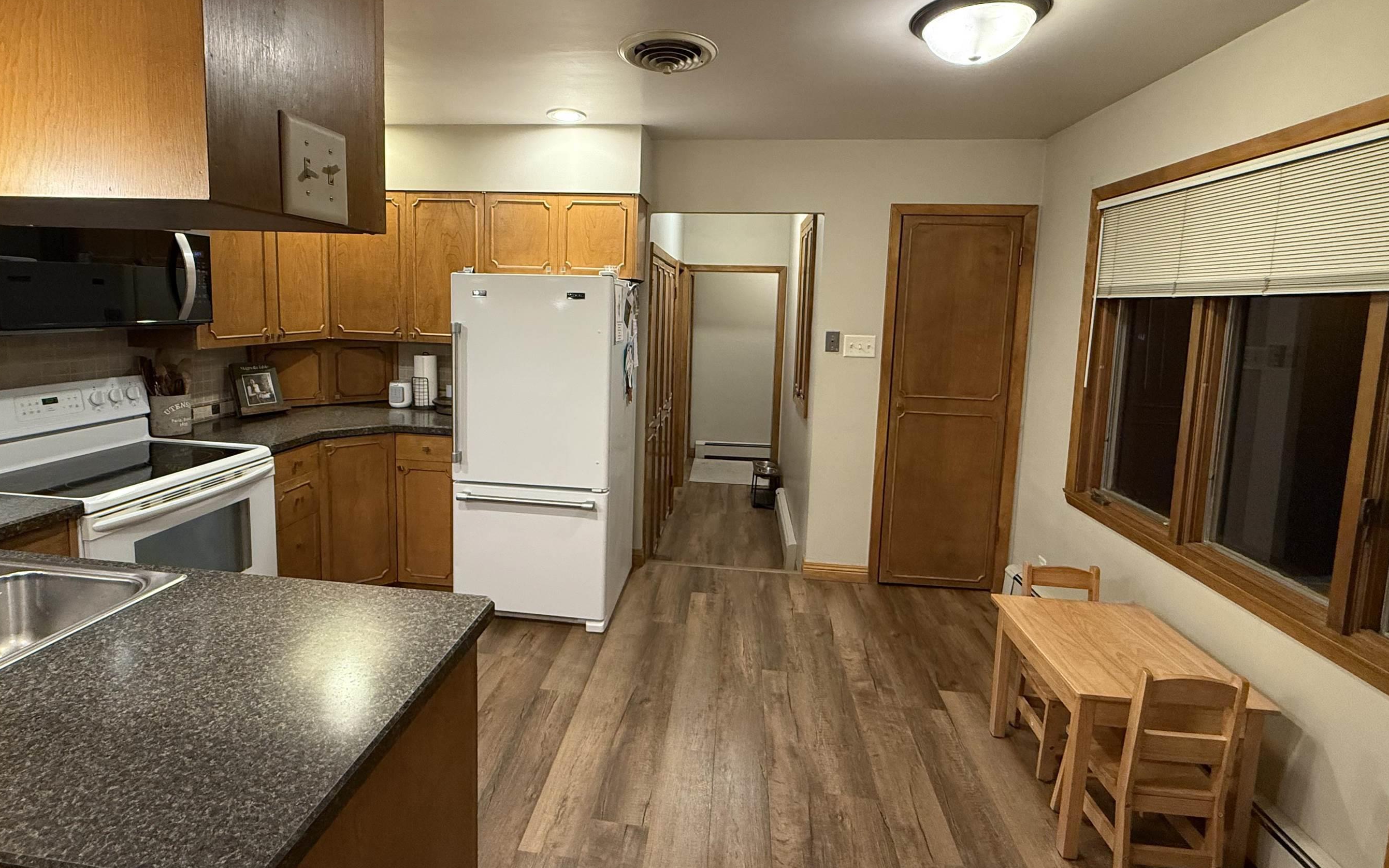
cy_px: 367
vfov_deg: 67.6
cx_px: 665
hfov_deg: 94.3
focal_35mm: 17
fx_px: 644
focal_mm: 2.22
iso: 320
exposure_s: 1/60
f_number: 2.2
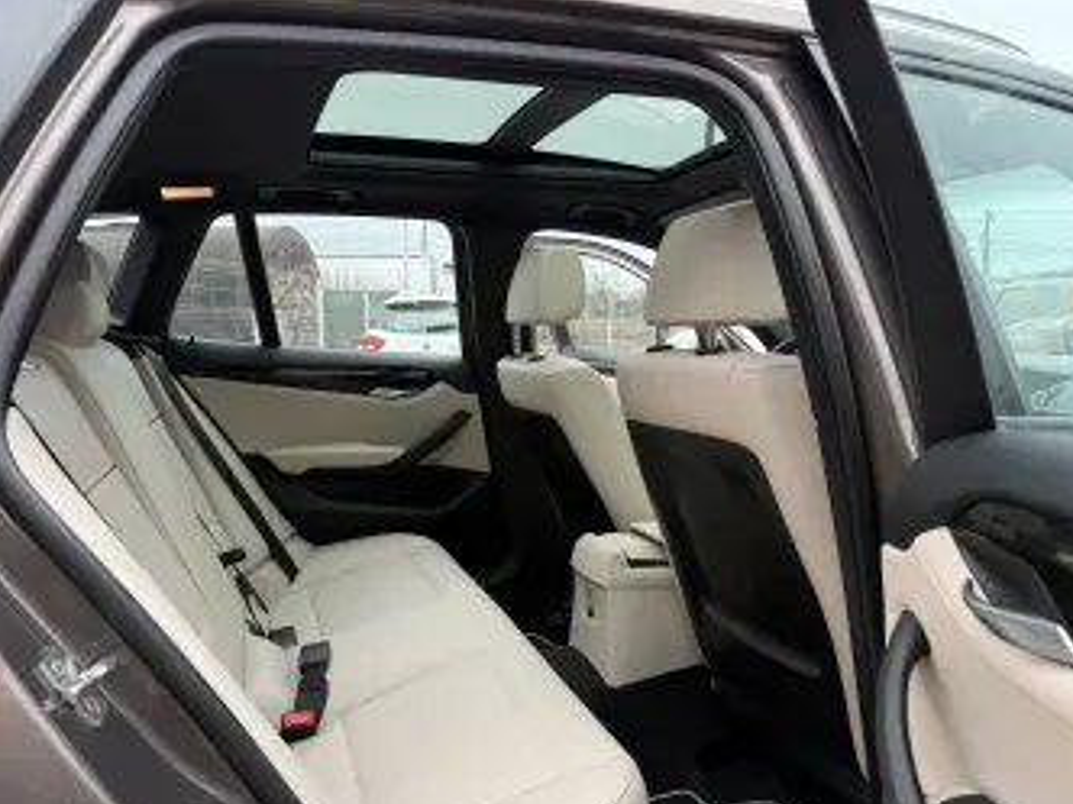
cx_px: 527
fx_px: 806
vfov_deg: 53.0
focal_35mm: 26
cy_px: 433
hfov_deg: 67.3
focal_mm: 6.76
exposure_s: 1/121
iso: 100
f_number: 1.78
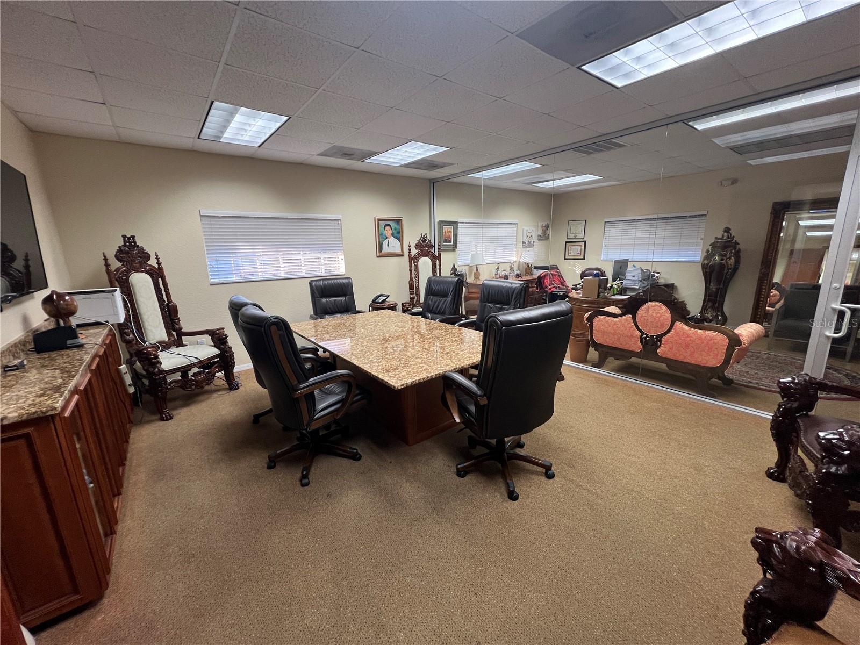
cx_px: 430
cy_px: 322
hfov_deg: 106.2
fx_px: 323
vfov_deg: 89.9
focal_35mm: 13
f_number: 1.8
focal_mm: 1.57
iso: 160
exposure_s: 1/60
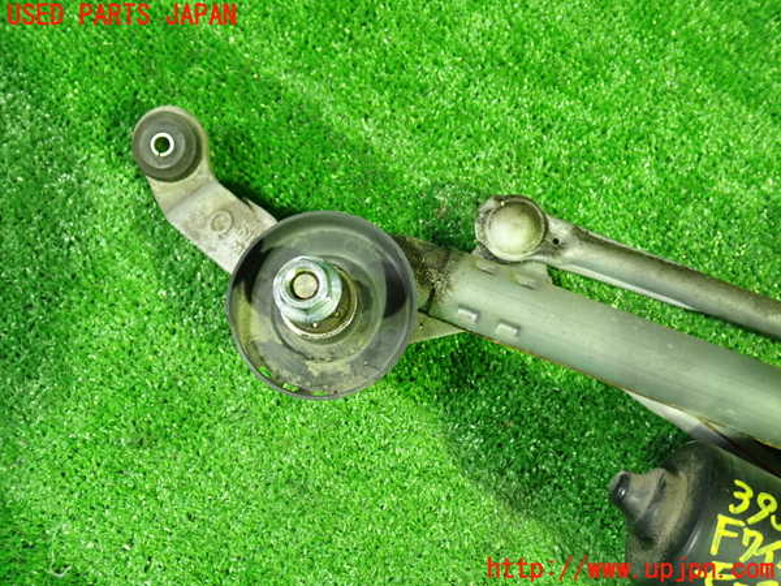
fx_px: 677
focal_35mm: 30
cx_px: 390
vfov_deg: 46.8
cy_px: 293
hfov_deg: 60.0
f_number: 2.3
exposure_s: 1/30
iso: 800
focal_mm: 5.4
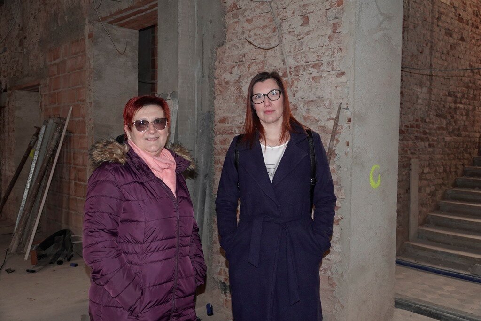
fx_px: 428
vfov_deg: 41.1
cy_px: 160
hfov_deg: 58.7
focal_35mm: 32
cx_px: 240
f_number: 2.8
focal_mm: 11.77
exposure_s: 1/40
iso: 400
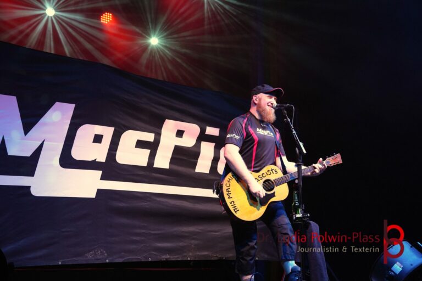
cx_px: 211
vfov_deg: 19.7
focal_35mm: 69
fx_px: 809
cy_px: 140
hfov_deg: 29.2
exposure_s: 1/160
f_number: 4.5
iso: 3200
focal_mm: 46
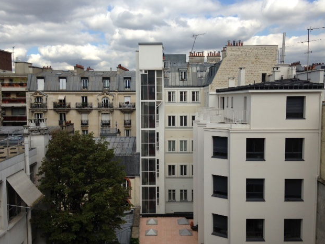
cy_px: 119
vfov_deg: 41.8
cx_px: 162
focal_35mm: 34
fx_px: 319
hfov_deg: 53.9
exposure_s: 1/1595
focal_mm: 4.12
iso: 50
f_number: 2.4
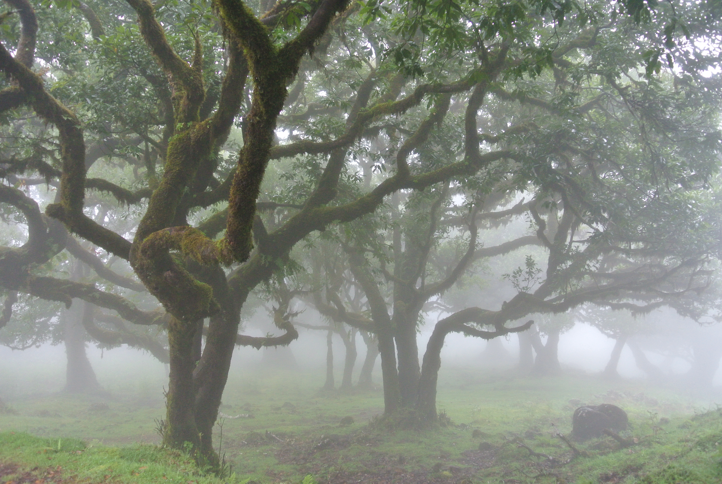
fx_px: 582
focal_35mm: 29
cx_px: 361
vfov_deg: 45.1
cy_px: 242
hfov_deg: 63.6
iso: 400
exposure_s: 1/60
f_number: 3.5
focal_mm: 11
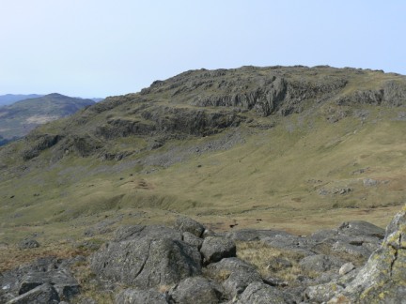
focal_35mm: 36
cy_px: 152
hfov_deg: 51.4
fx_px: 422
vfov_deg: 39.7
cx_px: 203
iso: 80
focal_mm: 6
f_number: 6.3
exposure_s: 1/400
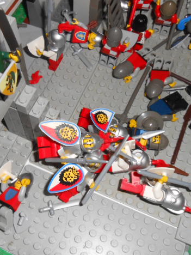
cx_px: 57
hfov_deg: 34.6
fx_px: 302
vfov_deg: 45.8
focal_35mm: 41
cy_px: 127
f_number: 11.9
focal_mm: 5.3
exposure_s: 1/25
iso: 200
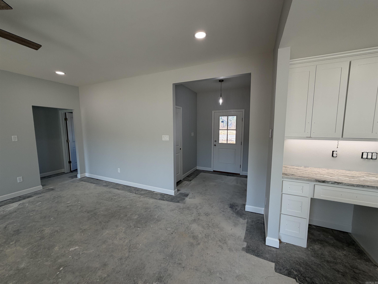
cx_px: 189
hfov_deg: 102.1
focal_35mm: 14
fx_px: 153
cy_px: 142
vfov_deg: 85.7
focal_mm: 2.22
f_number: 2.2
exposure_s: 1/120
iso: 64
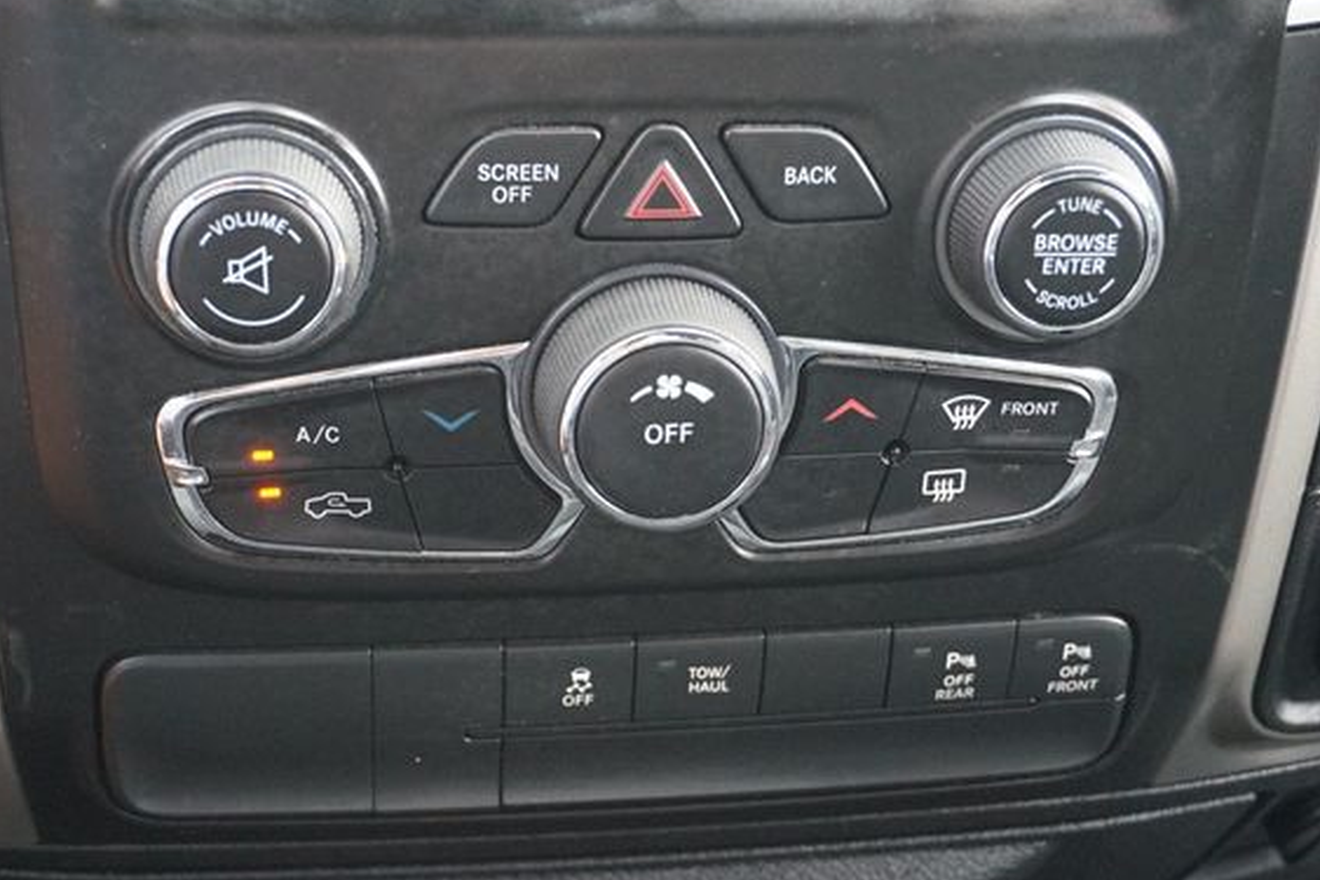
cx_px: 612
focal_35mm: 58
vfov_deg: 23.4
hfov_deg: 34.5
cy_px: 425
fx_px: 2126
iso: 3200
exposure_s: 1/40
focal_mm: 34
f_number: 5
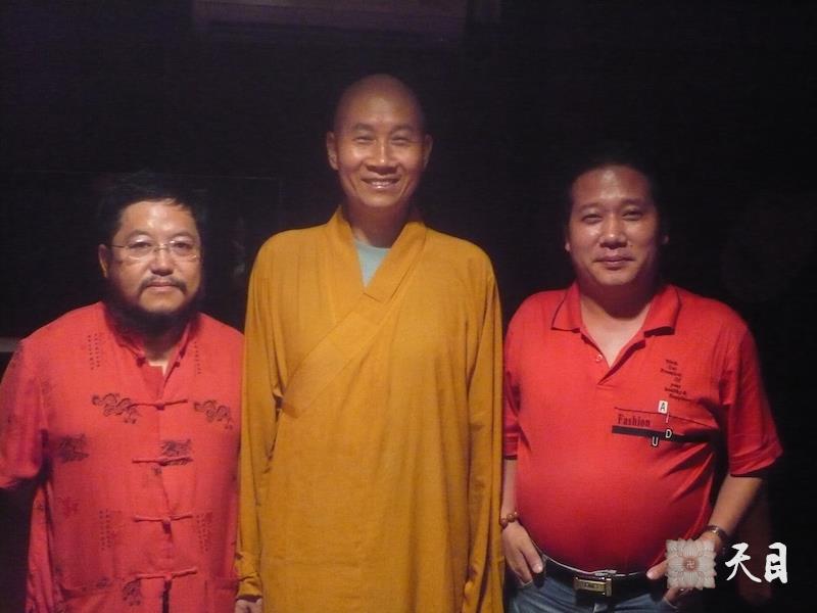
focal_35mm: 45
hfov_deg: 42.1
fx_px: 1062
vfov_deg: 32.2
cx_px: 408
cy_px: 306
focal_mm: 7.4
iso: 800
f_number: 3.5
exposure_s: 1/8
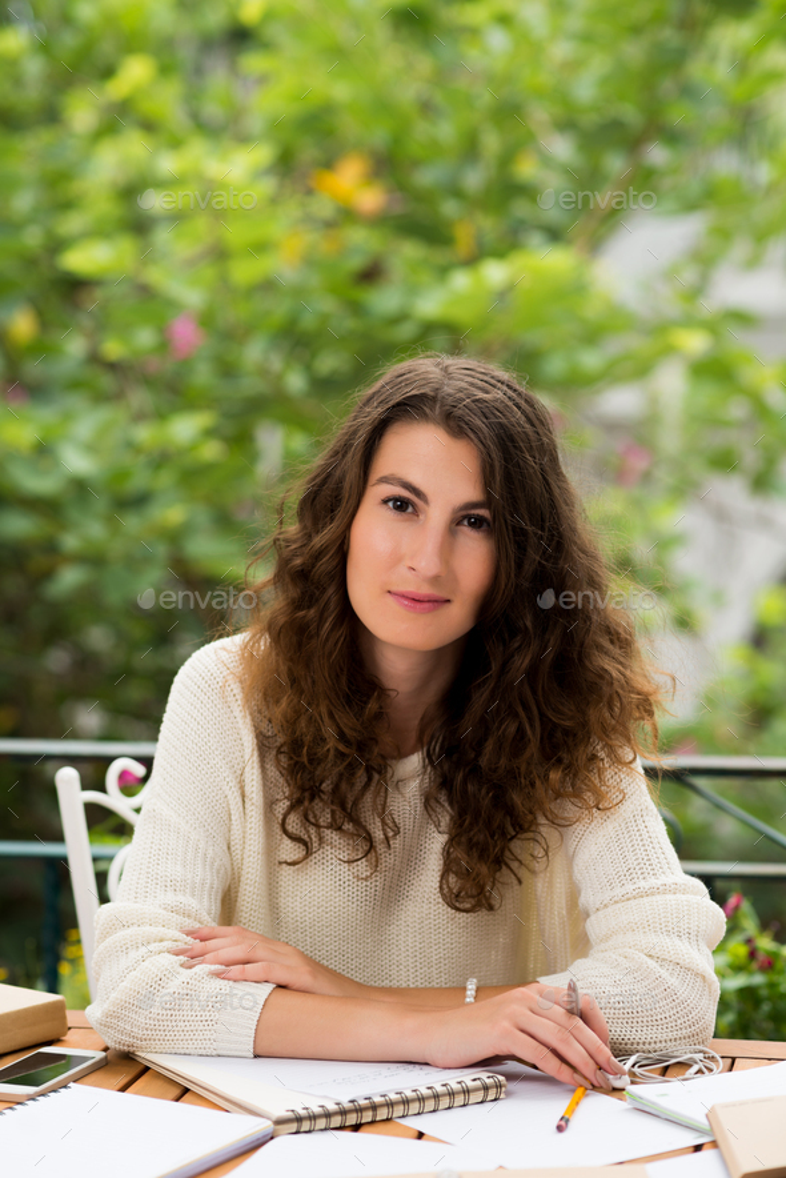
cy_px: 589
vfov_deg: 23.9
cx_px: 393
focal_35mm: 85
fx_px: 2781
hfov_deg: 16.1
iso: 100
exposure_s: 1/320
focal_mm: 85
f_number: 3.2
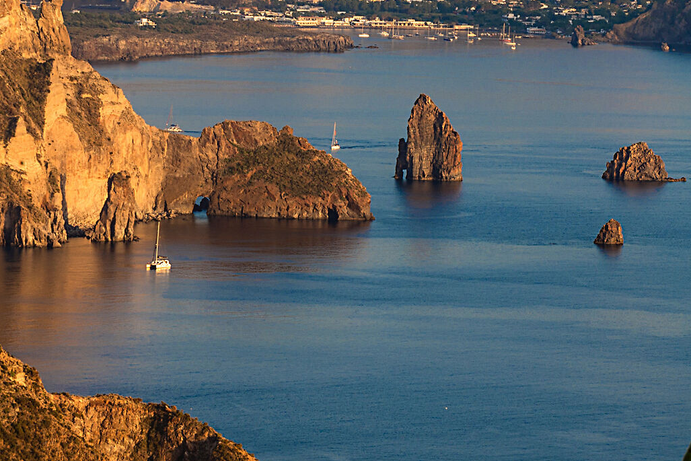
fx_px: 3858
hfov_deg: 10.2
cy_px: 239
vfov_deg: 6.8
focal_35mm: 201
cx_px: 447
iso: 100
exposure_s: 1/13
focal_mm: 86
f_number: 22
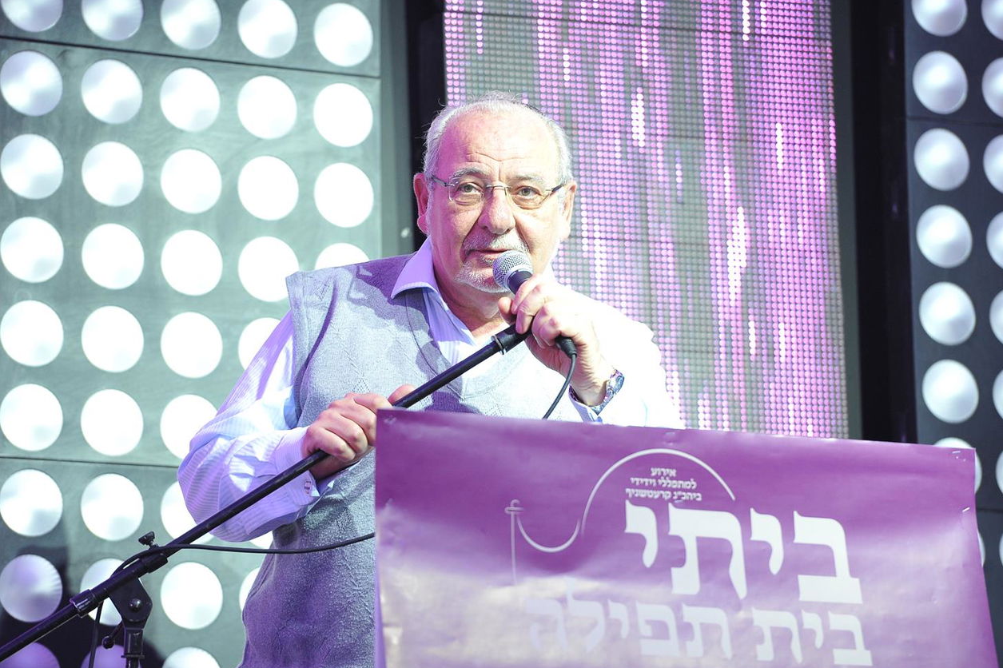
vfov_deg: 6.2
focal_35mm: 223
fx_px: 6211
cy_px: 301
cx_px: 482
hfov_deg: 9.2
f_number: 3.5
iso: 1600
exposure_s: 1/100
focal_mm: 200
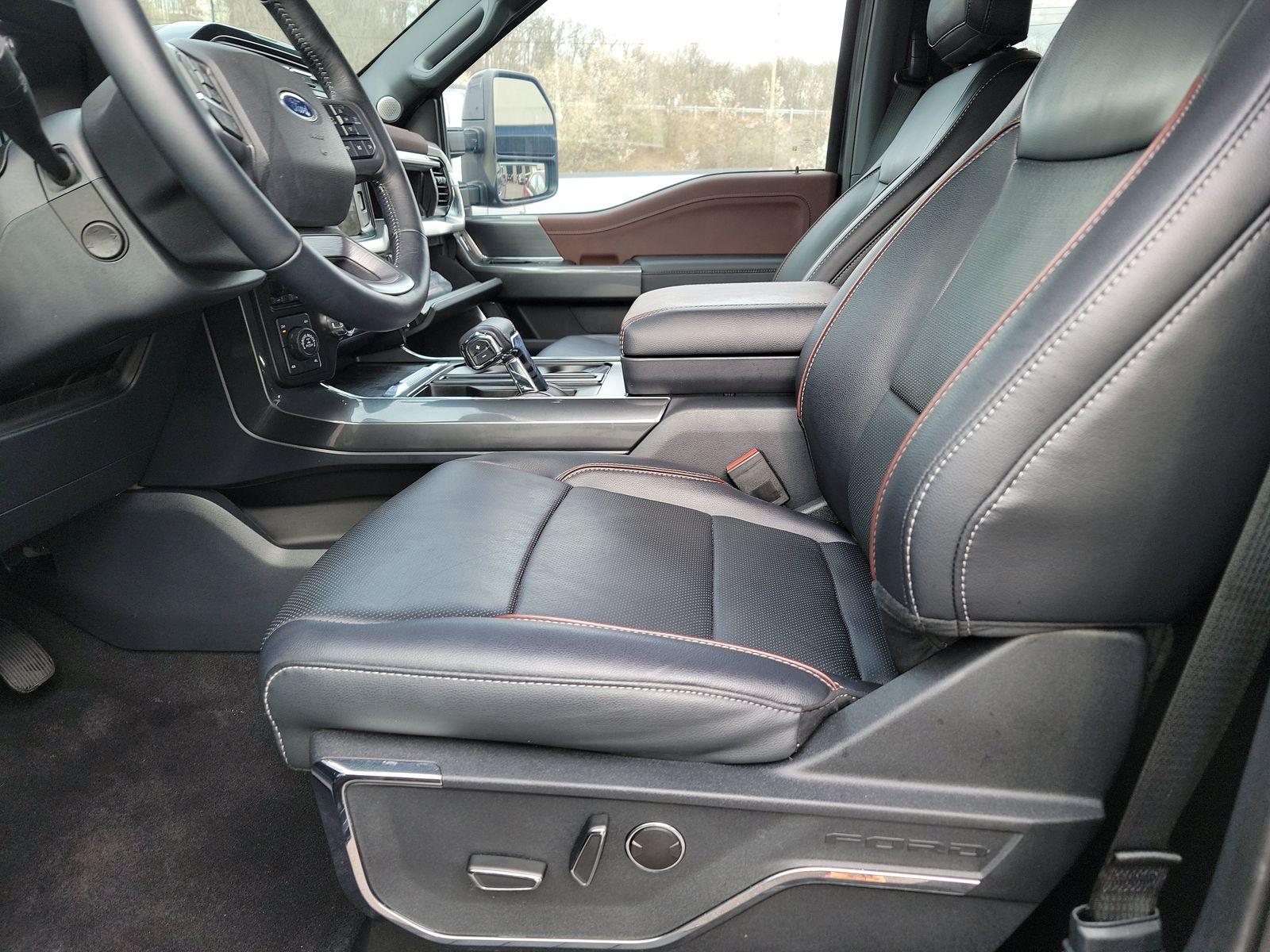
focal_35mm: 24
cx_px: 635
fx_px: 881
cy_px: 476
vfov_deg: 56.8
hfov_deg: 71.6
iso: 50
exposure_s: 1/59
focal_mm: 6.7
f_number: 1.8
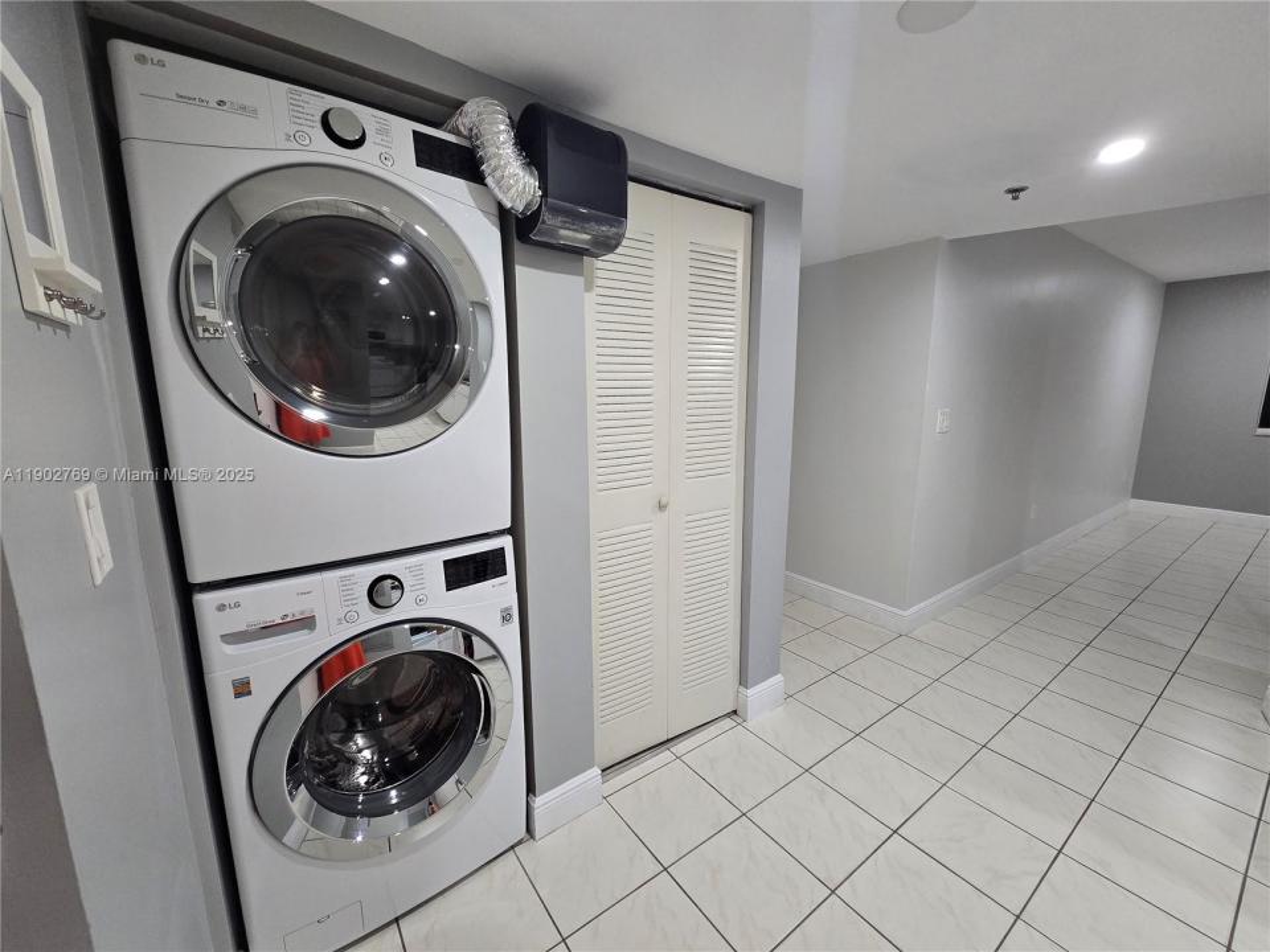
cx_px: 635
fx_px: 477
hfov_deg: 106.2
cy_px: 476
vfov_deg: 89.9
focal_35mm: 13
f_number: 2.2
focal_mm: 2.2
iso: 250
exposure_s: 1/60
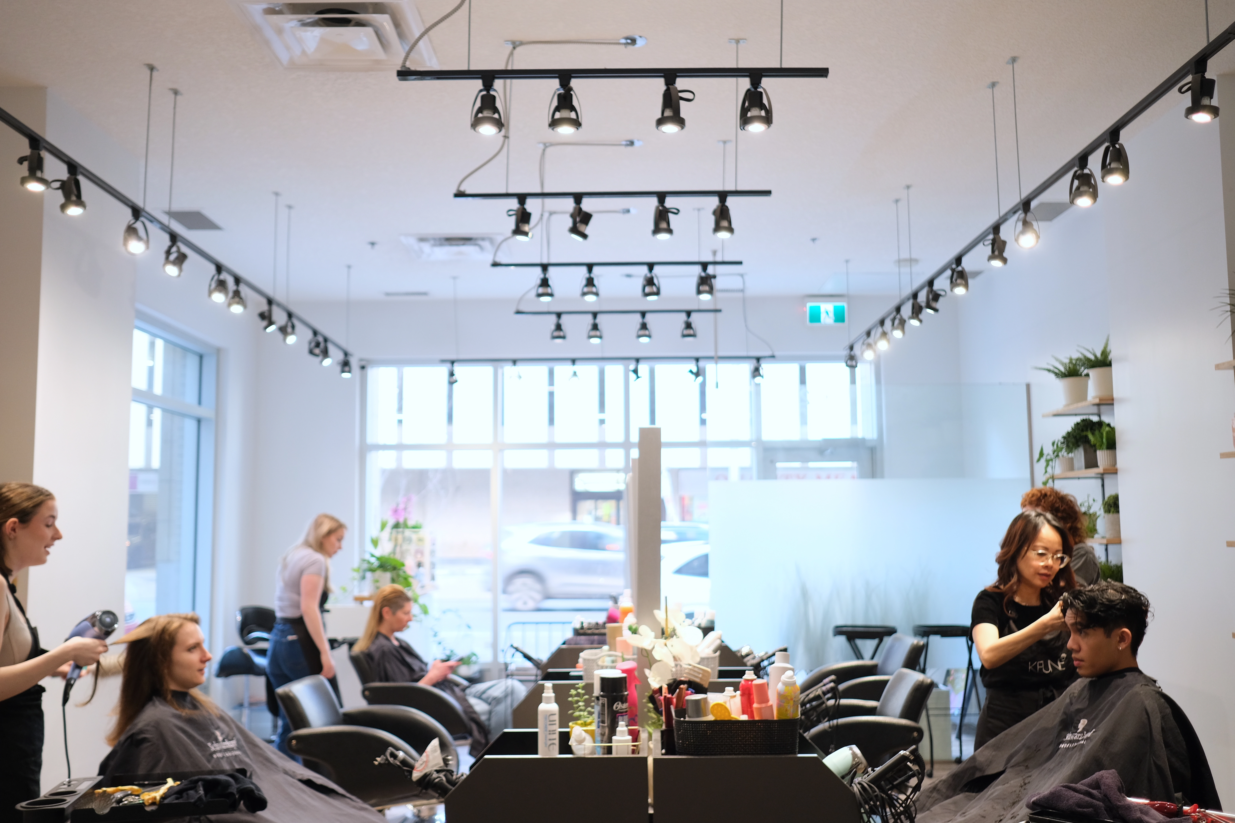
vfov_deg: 37.9
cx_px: 618
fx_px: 1201
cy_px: 412
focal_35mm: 35
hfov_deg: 54.4
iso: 500
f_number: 2
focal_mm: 23
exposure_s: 1/60
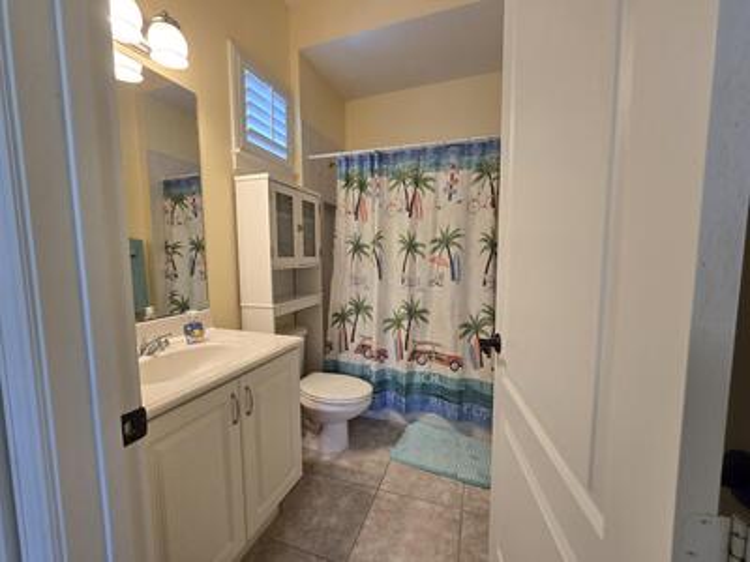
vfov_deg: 89.9
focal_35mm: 13
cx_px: 375
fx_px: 282
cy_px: 281
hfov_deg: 106.2
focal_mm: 2.2
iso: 125
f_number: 2.2
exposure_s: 1/60
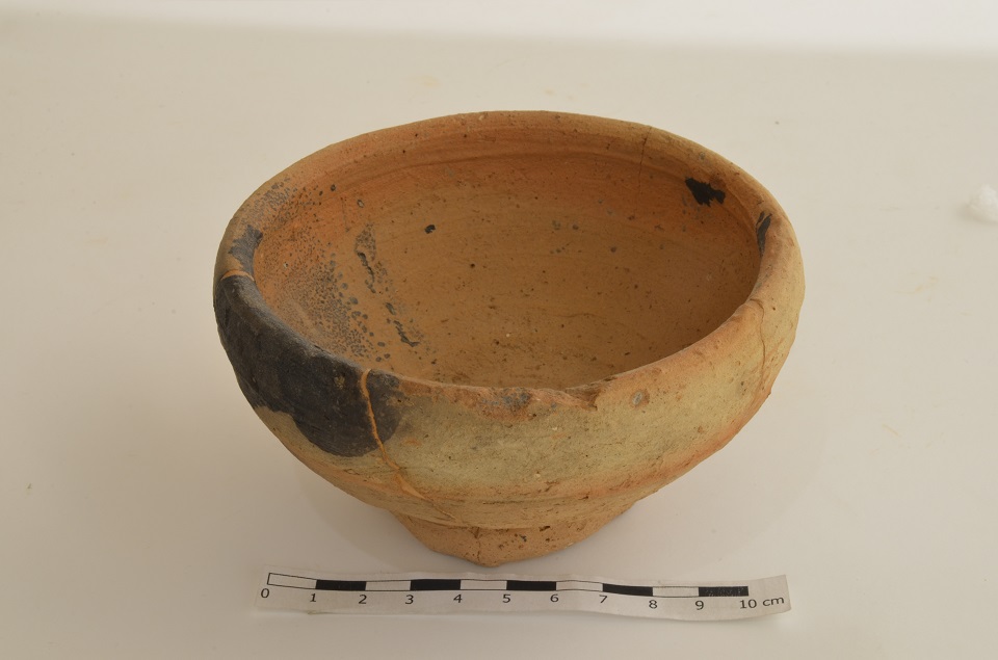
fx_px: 1659
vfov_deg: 22.5
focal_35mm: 60
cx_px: 499
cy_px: 330
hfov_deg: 33.5
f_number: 25
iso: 160
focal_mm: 40
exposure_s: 3
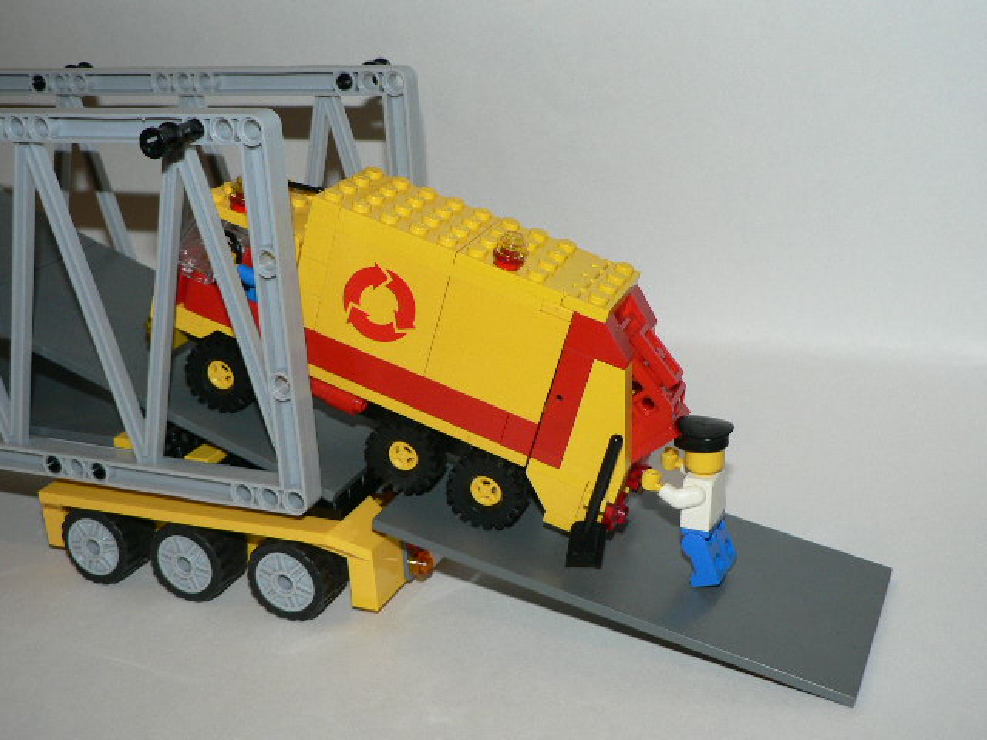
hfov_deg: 41.2
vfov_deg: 31.5
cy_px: 370
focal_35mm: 46
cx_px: 494
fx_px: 1312
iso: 100
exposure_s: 1/60
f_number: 2.8
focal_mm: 7.7
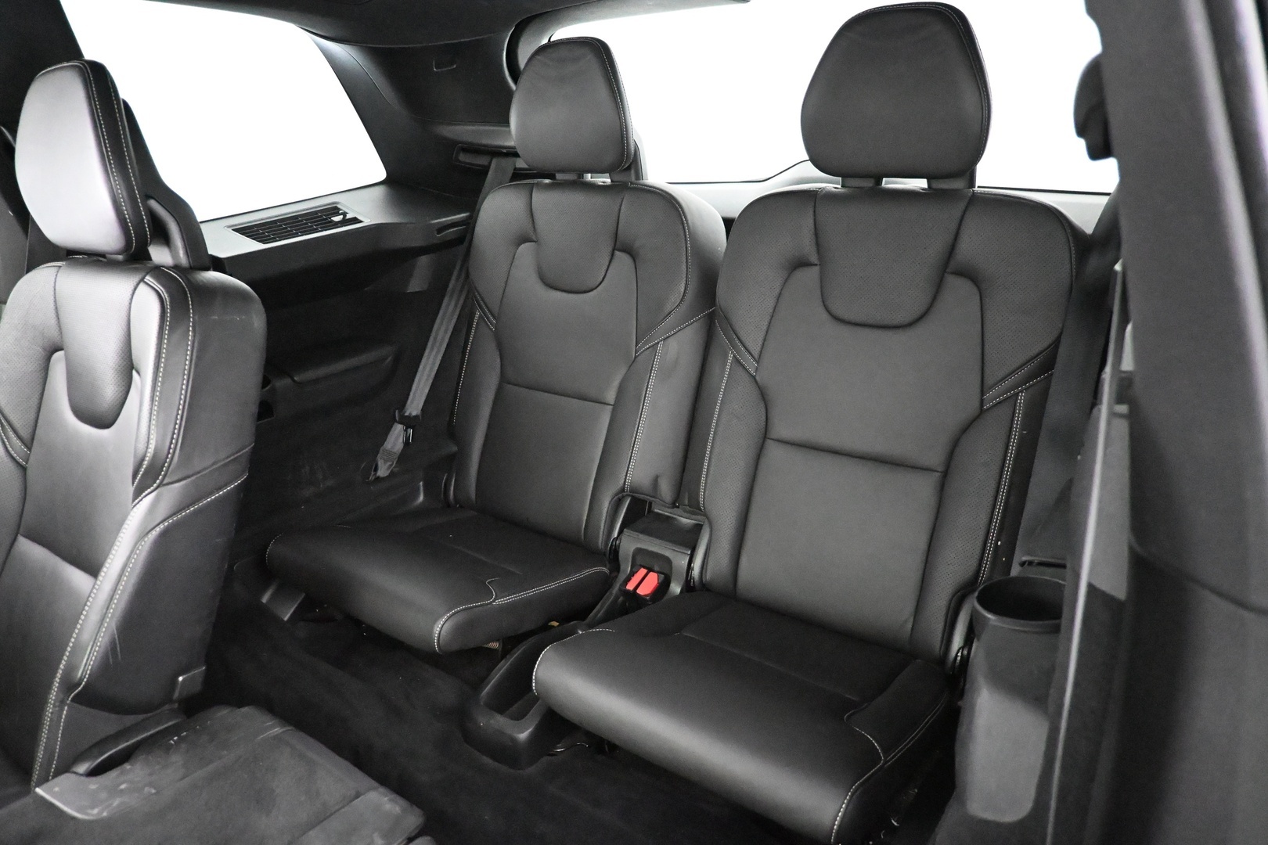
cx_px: 634
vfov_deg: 53.1
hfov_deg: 73.7
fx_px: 845
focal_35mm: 24
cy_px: 422
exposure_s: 1/25
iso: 16000
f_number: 3.5
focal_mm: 16
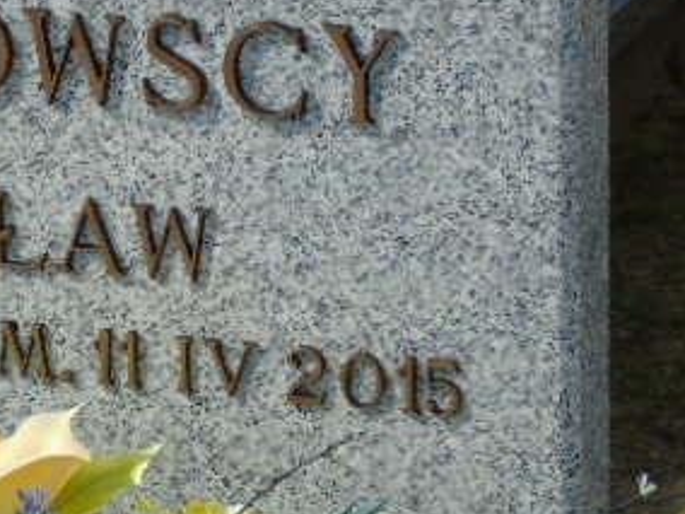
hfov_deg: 8.1
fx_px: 4809
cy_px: 331
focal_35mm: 243
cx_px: -27
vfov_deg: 6.1
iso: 80
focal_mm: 19
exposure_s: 1/640
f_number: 4.4
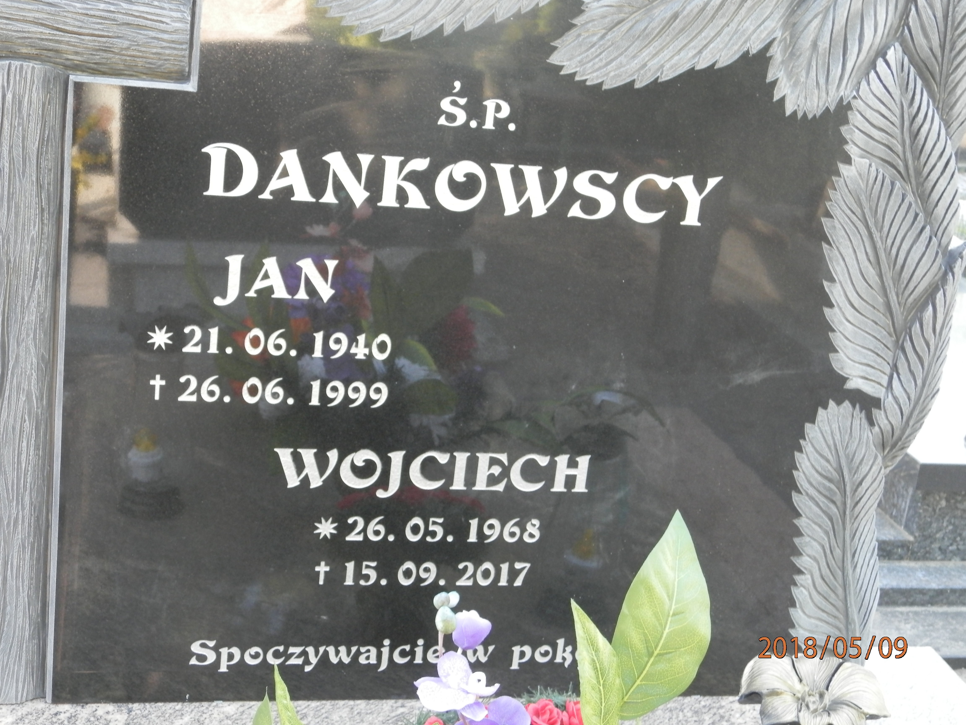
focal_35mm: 55
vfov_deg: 26.6
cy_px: 362
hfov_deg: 34.9
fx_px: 1535
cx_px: 483
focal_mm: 9.9
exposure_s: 1/25
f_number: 3.8
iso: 200
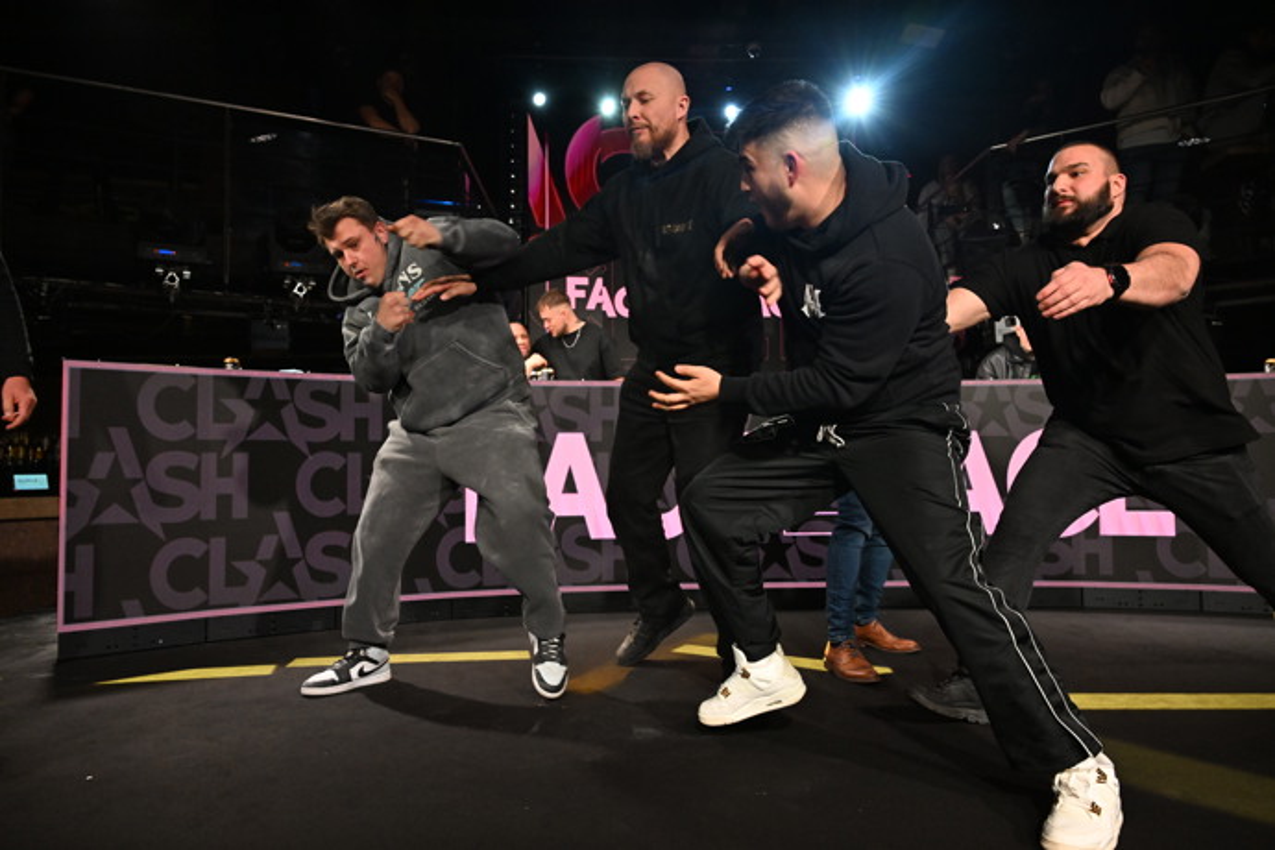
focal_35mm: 24
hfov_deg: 73.7
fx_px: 850
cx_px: 638
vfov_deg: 53.1
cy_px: 425
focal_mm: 24
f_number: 5
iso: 5000
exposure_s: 1/320
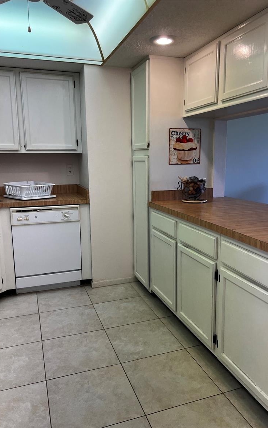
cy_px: 217
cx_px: 141
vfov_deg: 66.5
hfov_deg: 44.5
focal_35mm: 28
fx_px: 327
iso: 64
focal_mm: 5.7
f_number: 1.5
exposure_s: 1/120
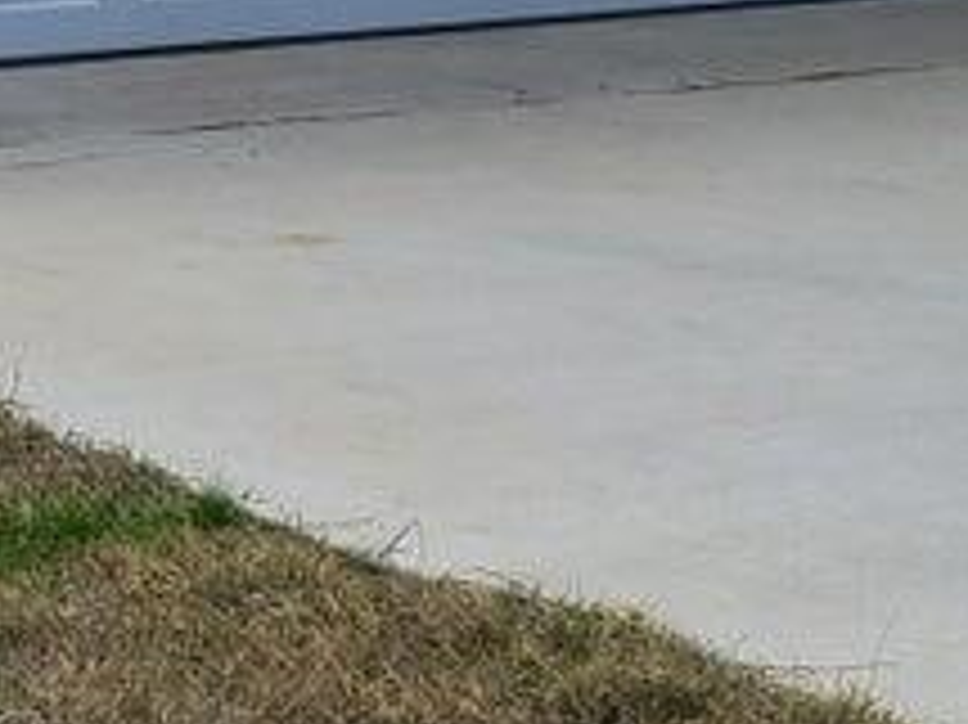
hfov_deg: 11.3
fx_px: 4444
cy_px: -486
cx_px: -903
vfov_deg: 9.0
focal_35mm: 159
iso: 16
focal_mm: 7
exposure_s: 1/1179
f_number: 1.8
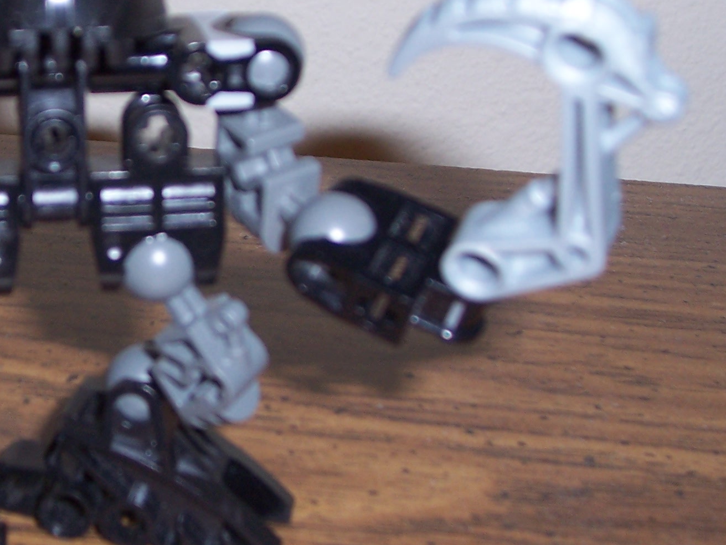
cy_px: 193
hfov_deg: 23.2
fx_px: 1720
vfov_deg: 18.0
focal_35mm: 82
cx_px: 61
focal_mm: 7
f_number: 3
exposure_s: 1/60
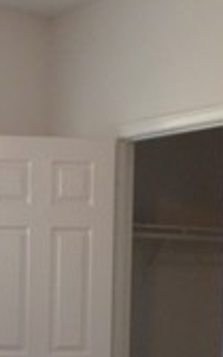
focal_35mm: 81
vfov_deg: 24.9
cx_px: 23
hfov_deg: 15.9
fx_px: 788
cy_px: 304
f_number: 2.8
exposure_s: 1/40
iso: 400
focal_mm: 3.58
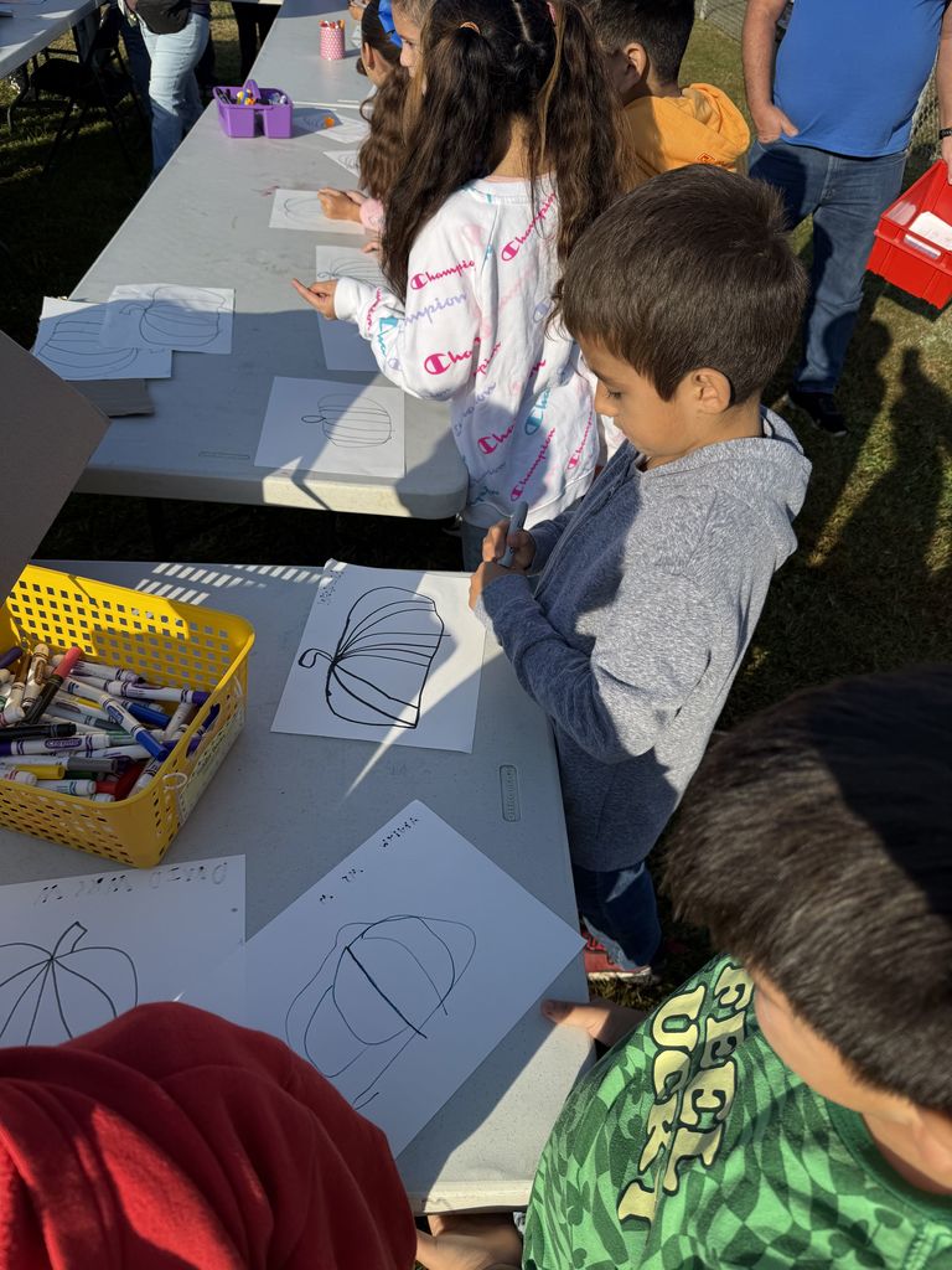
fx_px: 880
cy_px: 635
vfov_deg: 71.6
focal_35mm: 24
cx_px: 476
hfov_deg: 56.8
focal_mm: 6.76
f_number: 1.78
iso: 80
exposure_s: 1/3953
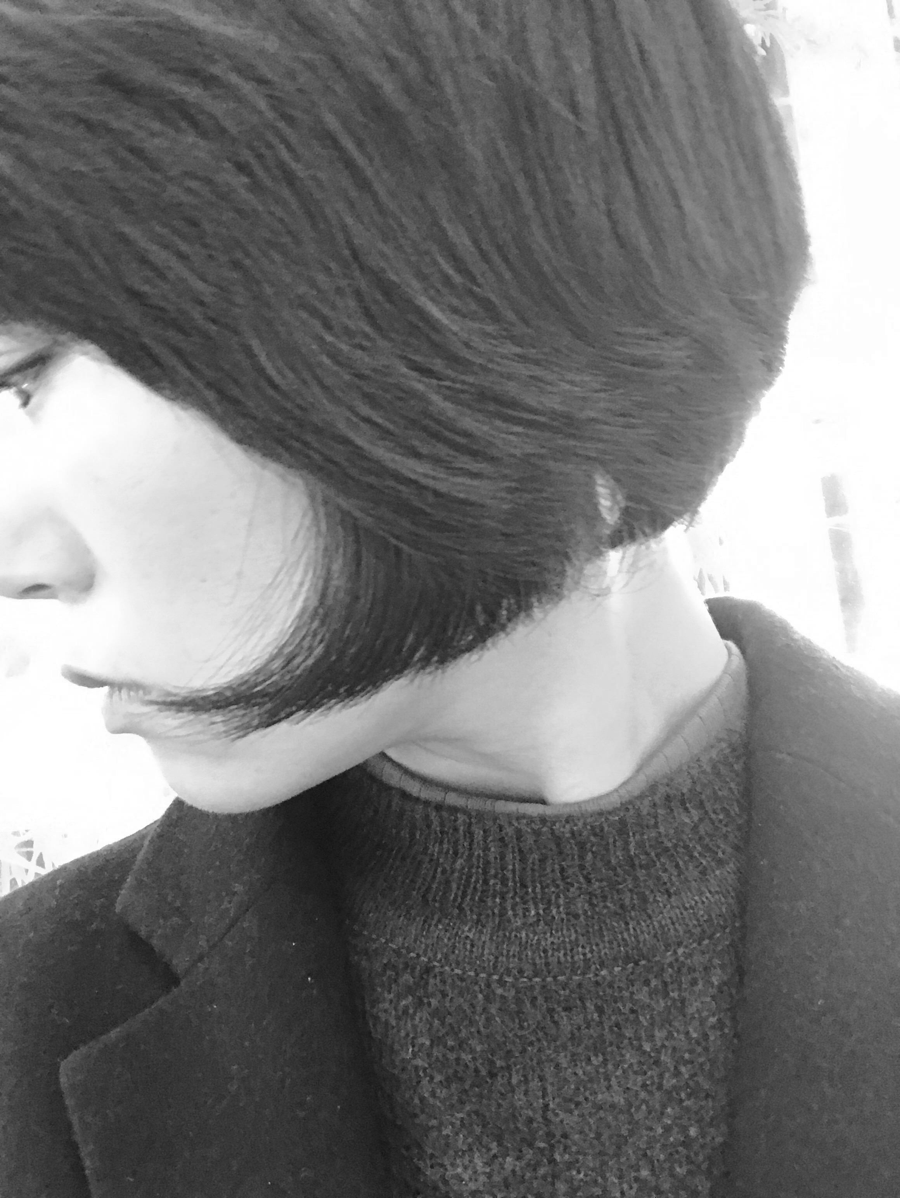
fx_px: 1108
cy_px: 599
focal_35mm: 32
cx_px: 450
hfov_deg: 44.2
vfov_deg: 56.8
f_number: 2.2
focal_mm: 2.87
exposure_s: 1/22
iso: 200
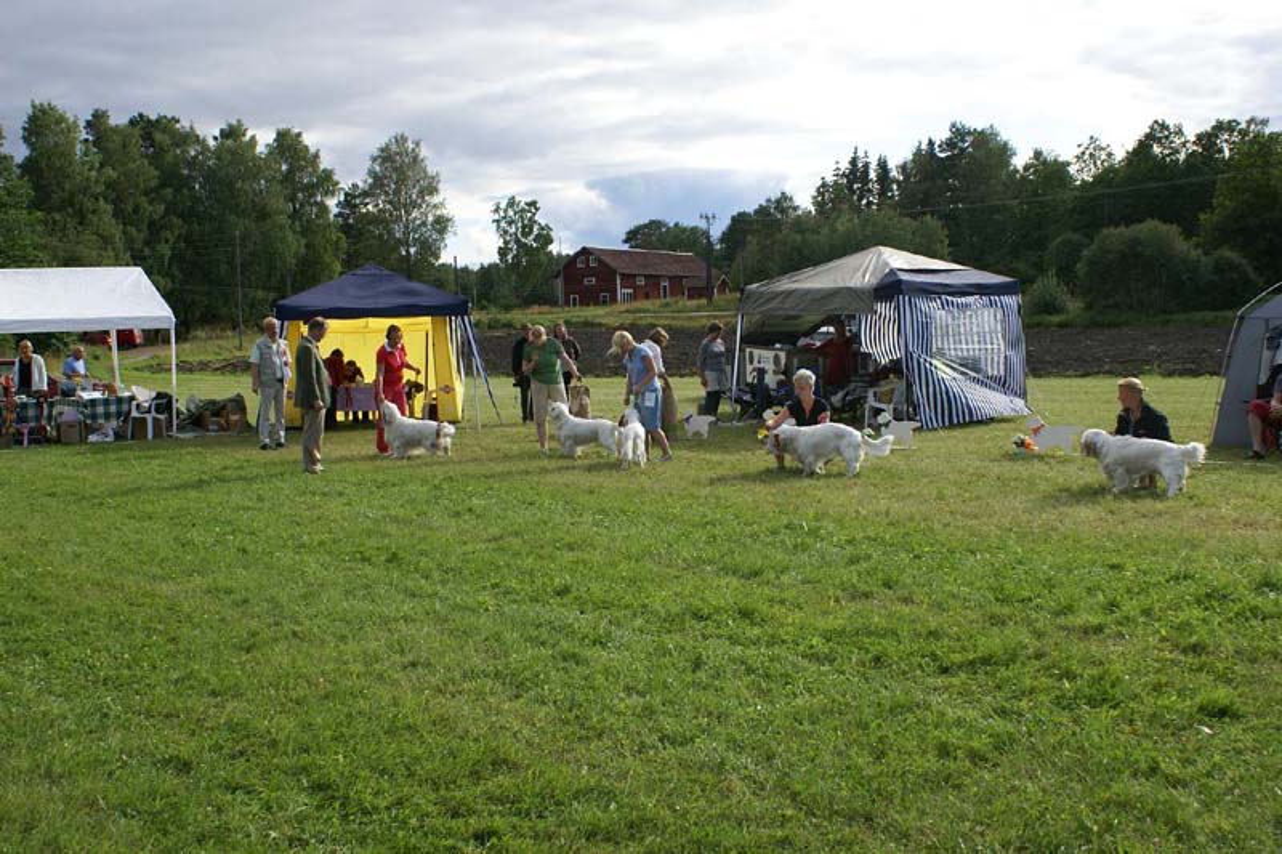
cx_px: 641
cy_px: 427
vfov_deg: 34.2
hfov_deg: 49.6
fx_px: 1388
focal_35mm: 39
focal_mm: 26
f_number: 9
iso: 100
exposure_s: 1/125
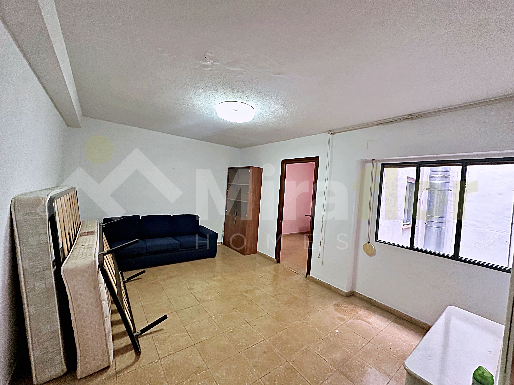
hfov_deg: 102.1
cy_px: 192
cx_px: 257
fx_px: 208
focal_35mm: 14
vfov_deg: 85.7
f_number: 2.2
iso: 400
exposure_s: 1/50
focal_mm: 2.22
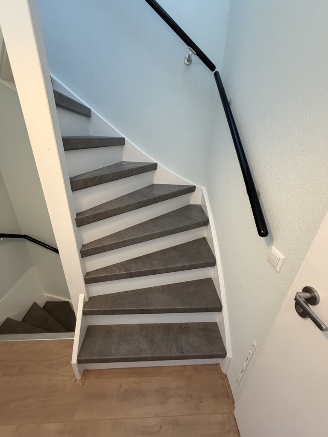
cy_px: 218
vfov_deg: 102.1
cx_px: 164
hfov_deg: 85.7
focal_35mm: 14
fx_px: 177
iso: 500
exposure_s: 1/60
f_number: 2.2
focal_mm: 2.22
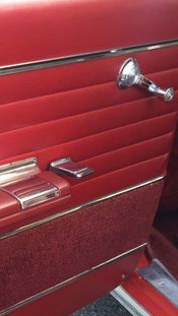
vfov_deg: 32.2
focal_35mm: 65
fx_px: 545
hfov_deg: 16.9
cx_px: -82
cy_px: 192
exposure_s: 1/120
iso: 50
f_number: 2.2
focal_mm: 4.15
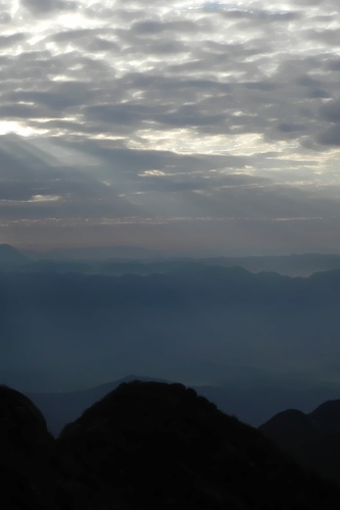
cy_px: 254
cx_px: 151
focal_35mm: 67
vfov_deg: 30.1
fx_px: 950
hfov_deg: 20.3
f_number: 7.1
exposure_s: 1/520
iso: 160
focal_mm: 8.2
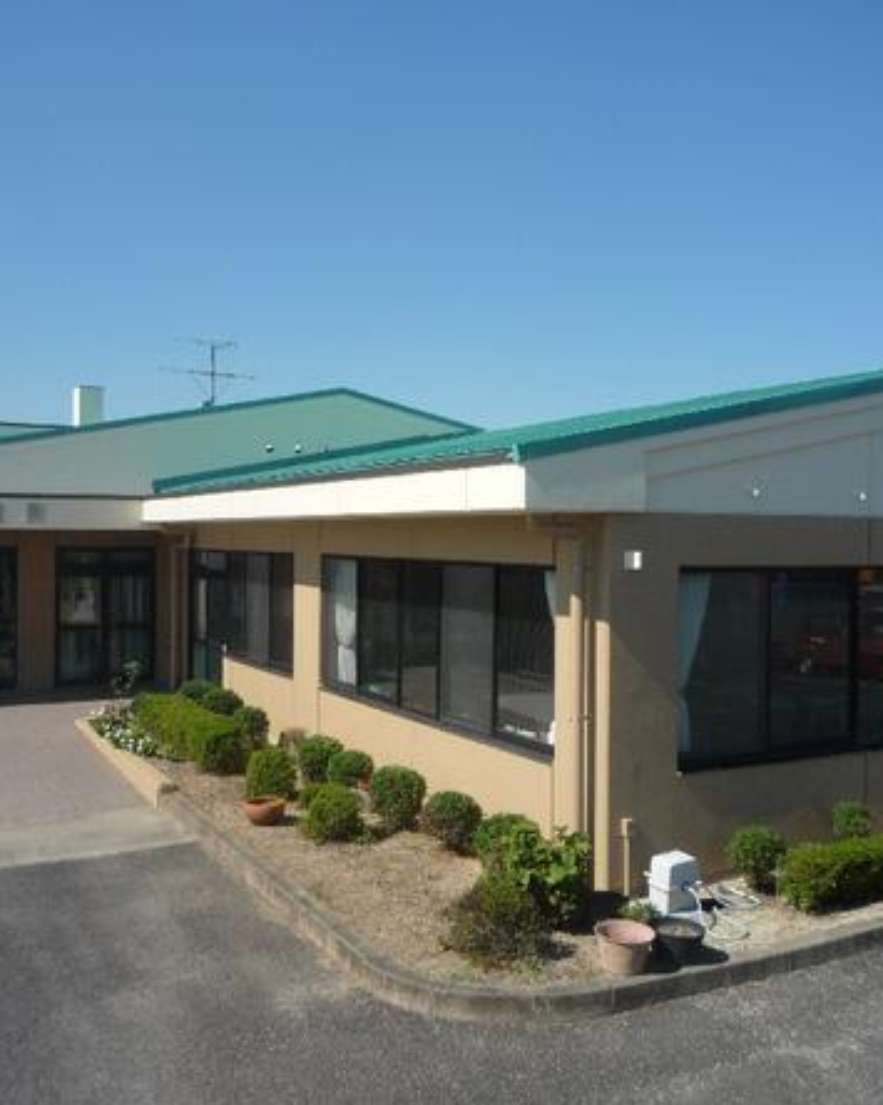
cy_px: 555
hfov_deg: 44.5
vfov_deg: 54.2
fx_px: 1078
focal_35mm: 33
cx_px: 423
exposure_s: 1/640
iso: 100
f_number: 5
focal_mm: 4.4
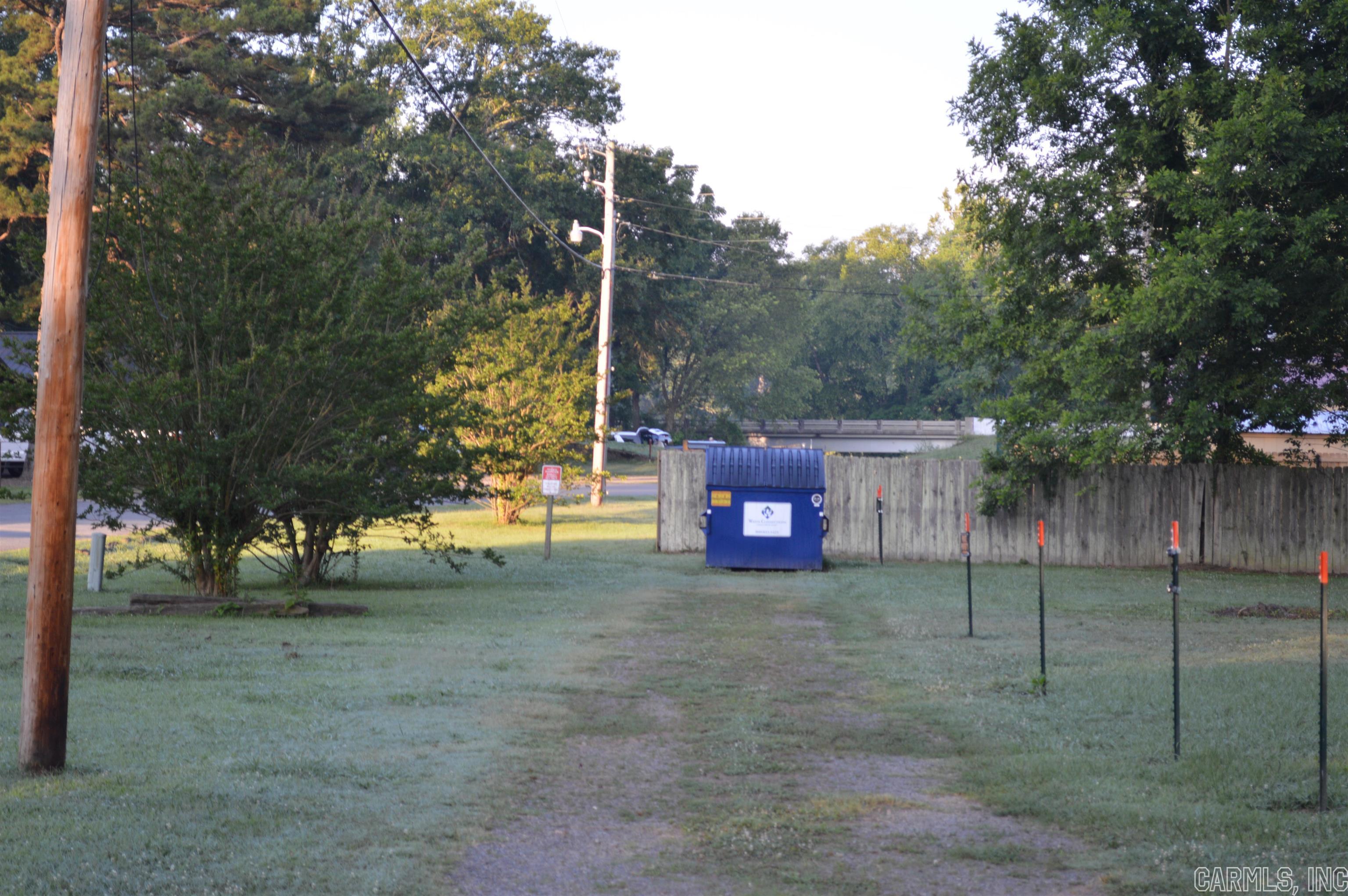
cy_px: 448
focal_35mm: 72
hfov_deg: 28.1
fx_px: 2693
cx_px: 674
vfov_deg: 18.9
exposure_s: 1/125
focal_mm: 48
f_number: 5.6
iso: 220
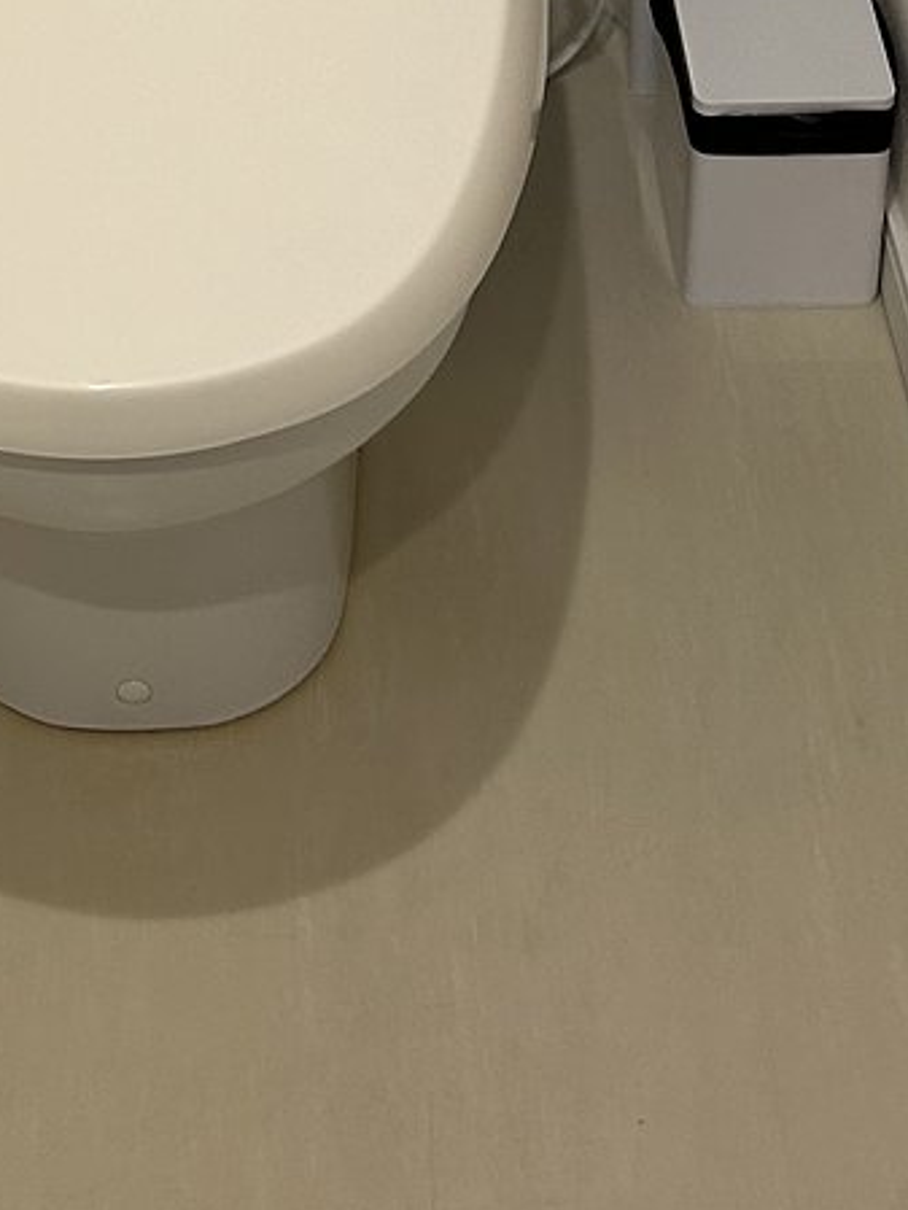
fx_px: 3111
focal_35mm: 89
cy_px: -245
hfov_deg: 16.1
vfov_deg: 20.6
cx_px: -105
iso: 80
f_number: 1.5
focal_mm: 5.7
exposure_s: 1/60
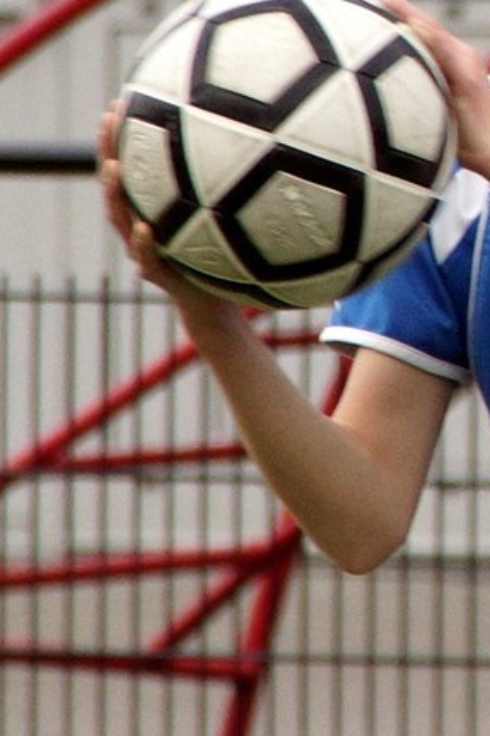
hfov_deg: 1.5
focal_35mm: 891
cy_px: 480
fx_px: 18204
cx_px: 565
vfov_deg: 2.3
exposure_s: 1/400
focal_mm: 250
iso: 640
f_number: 9
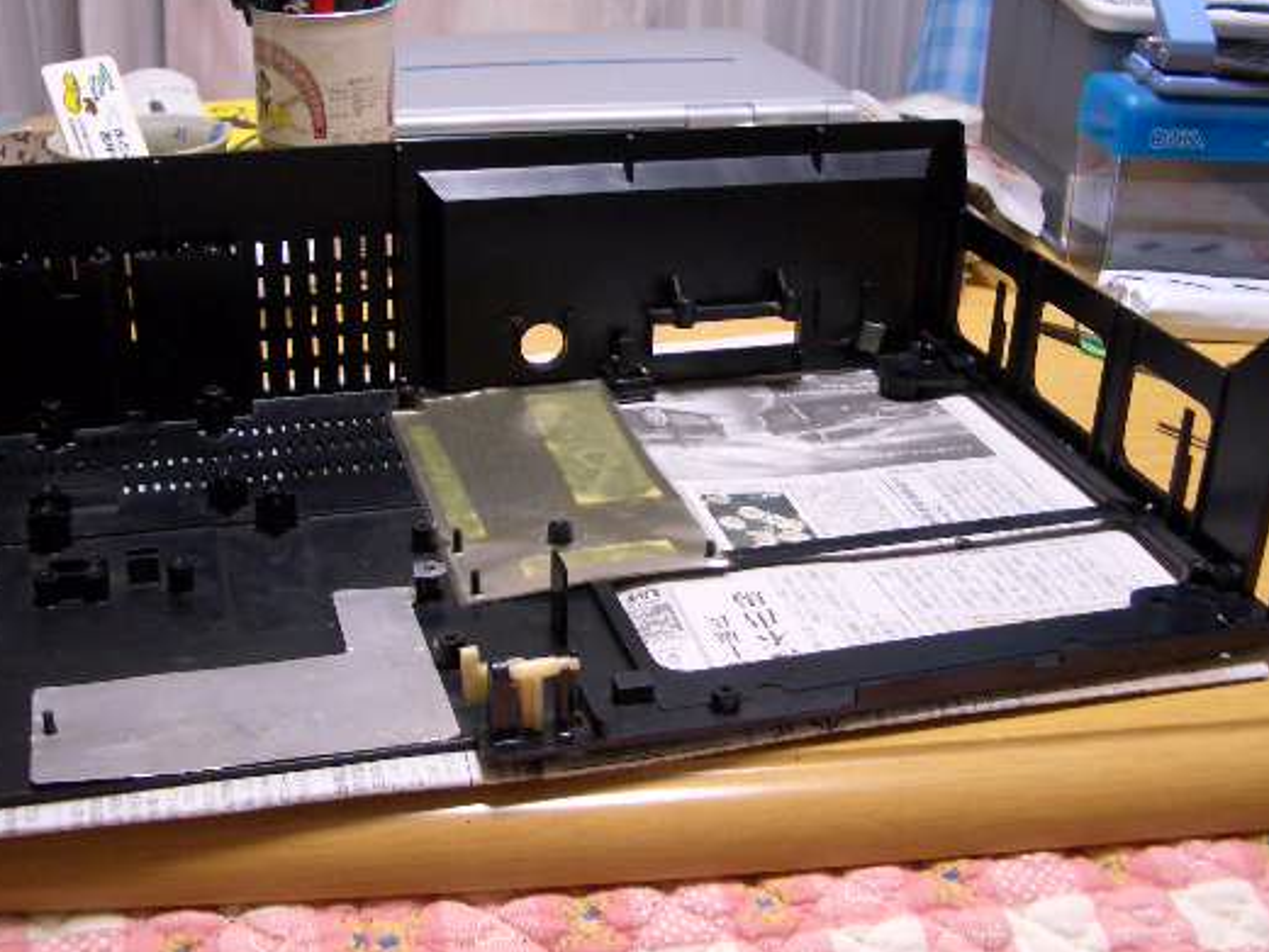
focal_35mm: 43
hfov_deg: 43.7
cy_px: 455
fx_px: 1577
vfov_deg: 33.6
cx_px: 529
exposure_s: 1/8
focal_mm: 5.8
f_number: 2.6
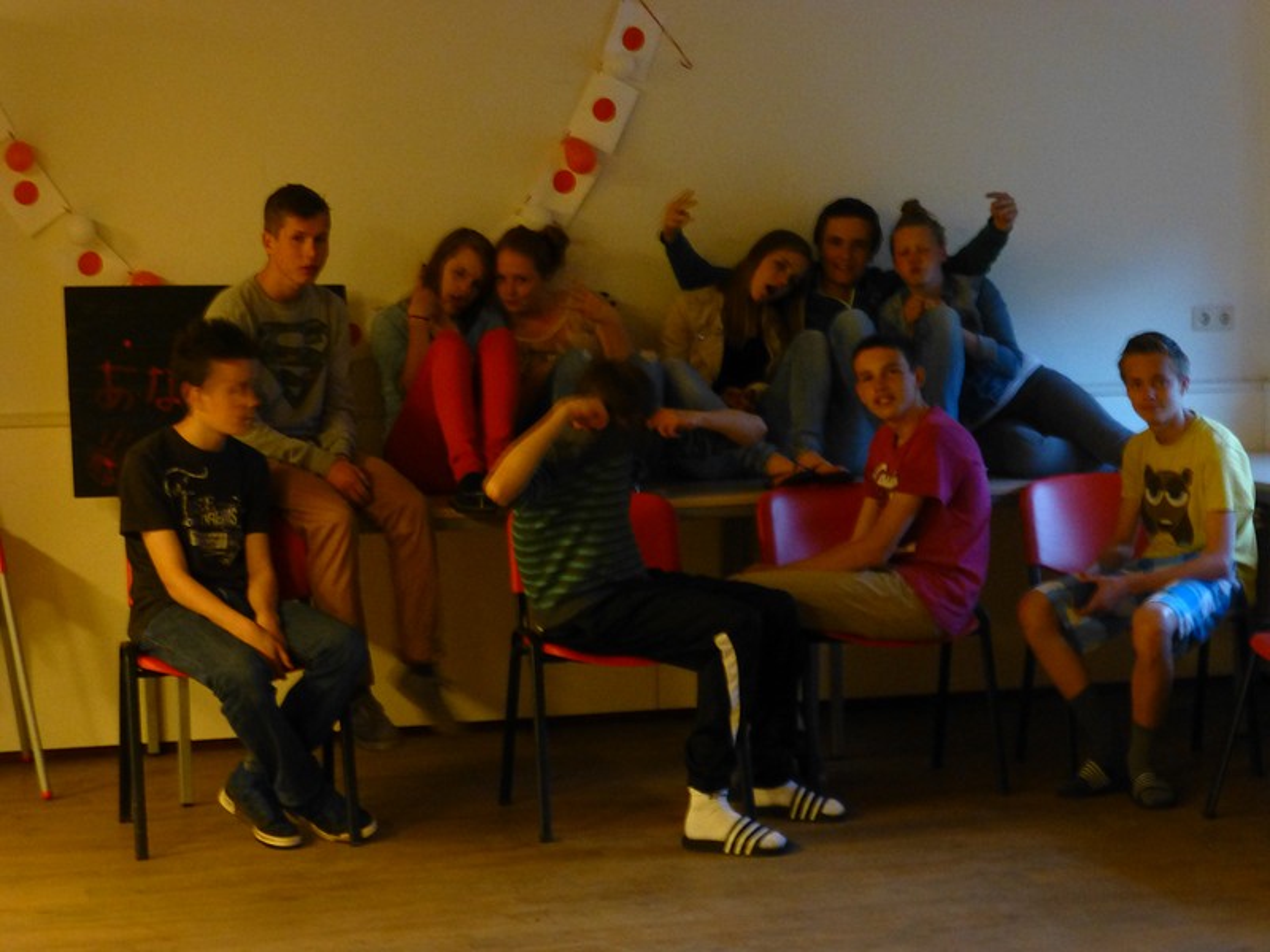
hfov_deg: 26.0
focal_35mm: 75
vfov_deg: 19.6
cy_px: 476
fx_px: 2752
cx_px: 635
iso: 800
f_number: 5
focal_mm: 13.3
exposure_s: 1/4
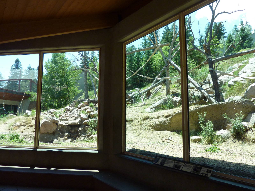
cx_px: 128
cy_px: 96
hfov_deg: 69.4
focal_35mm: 25
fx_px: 184
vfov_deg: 54.9
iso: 200
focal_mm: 4.1
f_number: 3.3
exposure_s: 1/500
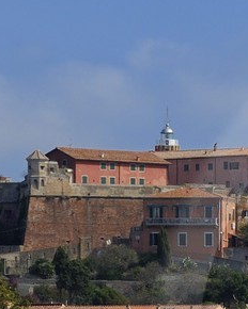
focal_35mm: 579
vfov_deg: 3.3
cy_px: 386
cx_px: 587
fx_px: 5312
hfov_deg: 2.7
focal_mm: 112
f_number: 14
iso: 200
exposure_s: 1/250
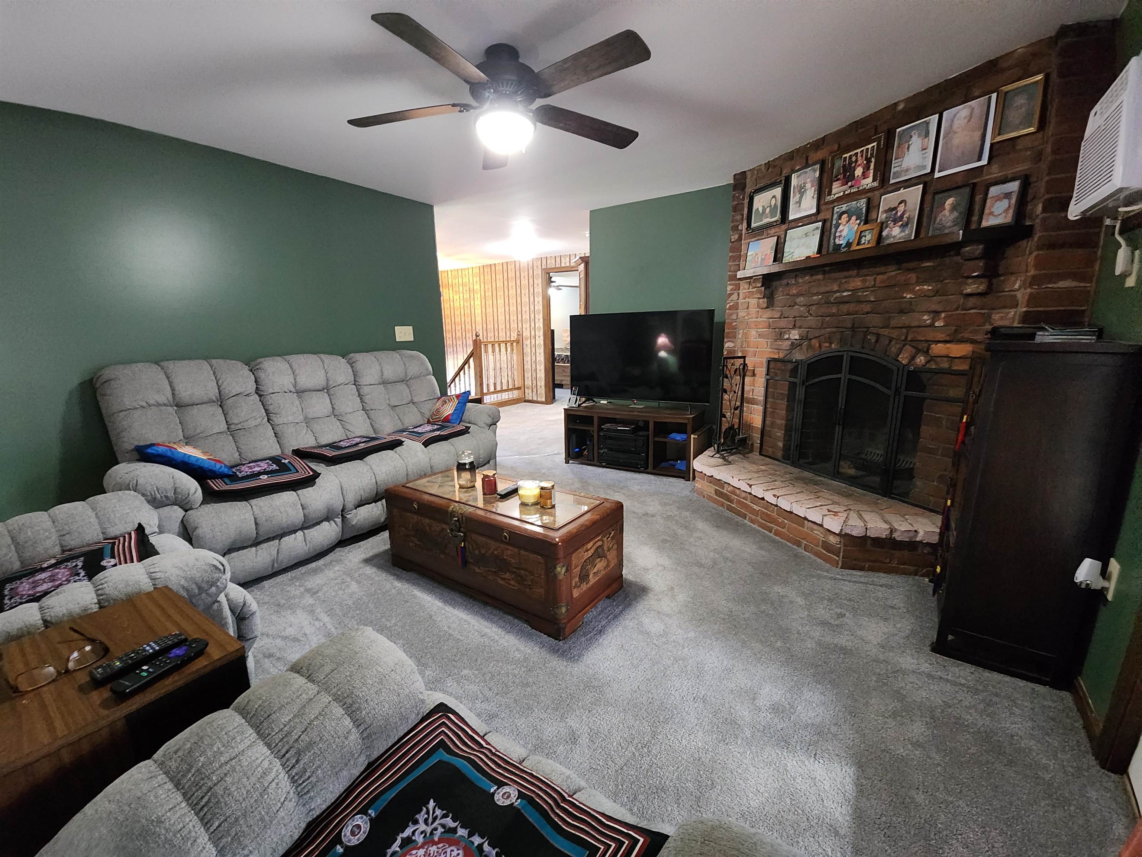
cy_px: 428
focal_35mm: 13
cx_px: 571
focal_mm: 2.2
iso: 1000
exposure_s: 1/24
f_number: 2.2
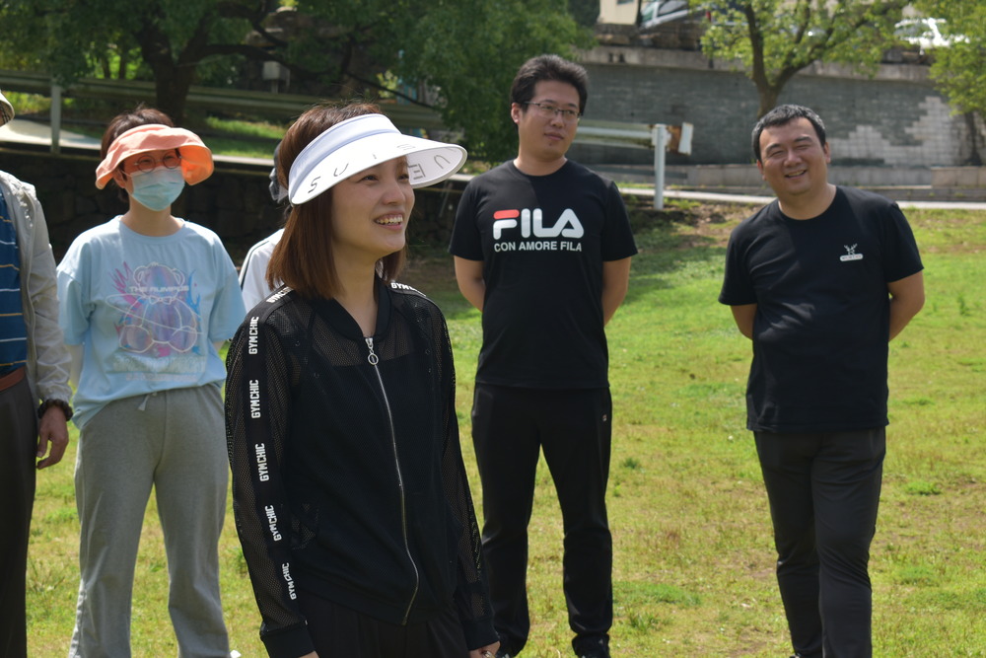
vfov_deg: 18.9
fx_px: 1972
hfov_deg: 28.1
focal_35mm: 72
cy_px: 329
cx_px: 493
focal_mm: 48
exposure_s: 1/200
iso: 100
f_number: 8
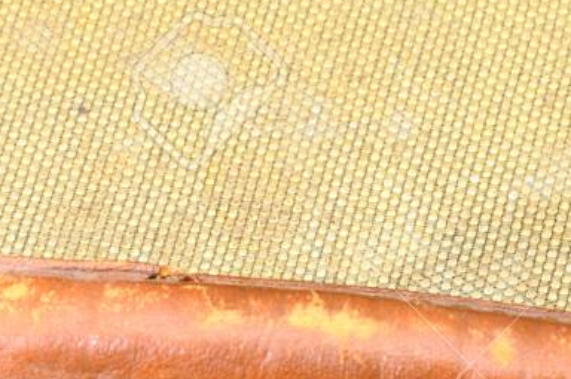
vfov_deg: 3.6
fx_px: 6030
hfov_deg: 5.4
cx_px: 470
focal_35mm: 381
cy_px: 573
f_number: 13
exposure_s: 1/160
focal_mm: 75
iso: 200
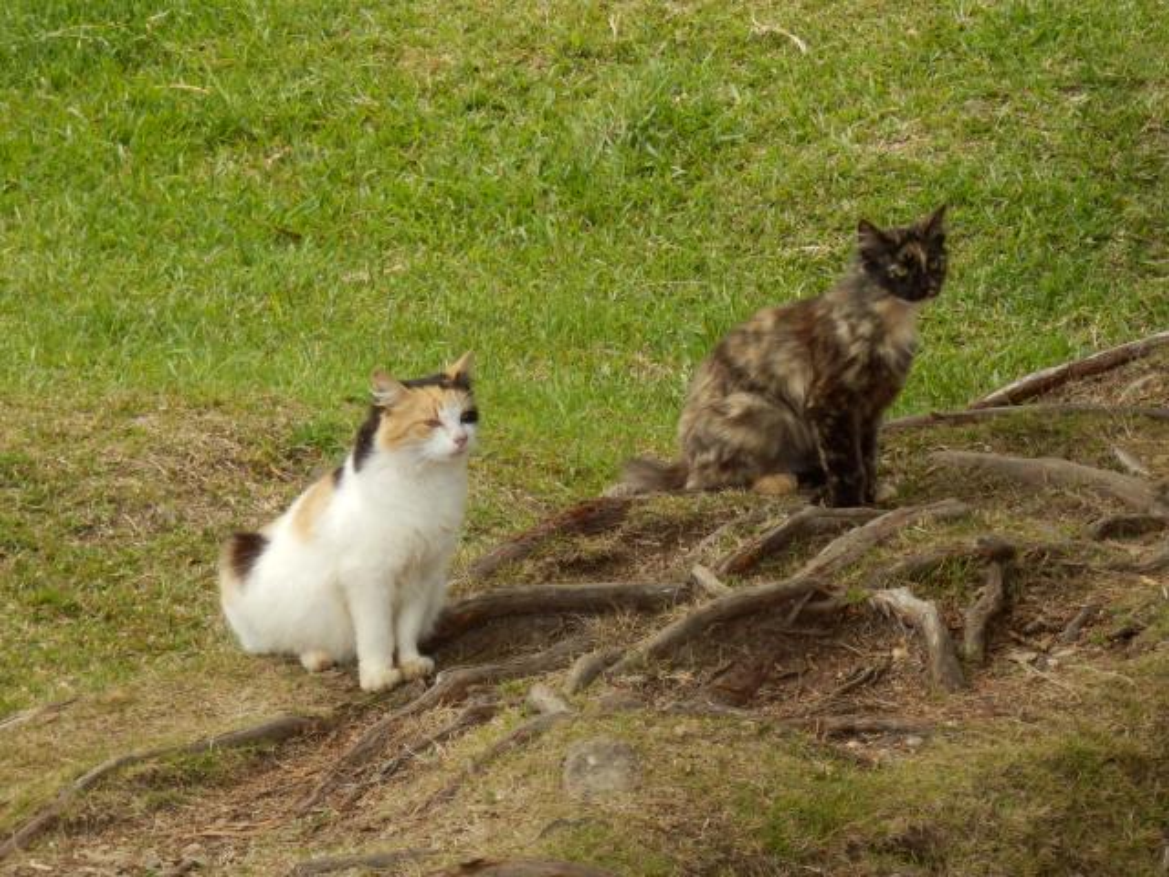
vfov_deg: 6.6
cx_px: 584
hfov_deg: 8.8
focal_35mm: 225
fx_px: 7598
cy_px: 438
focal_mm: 40.2
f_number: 6.1
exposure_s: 1/200
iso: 200
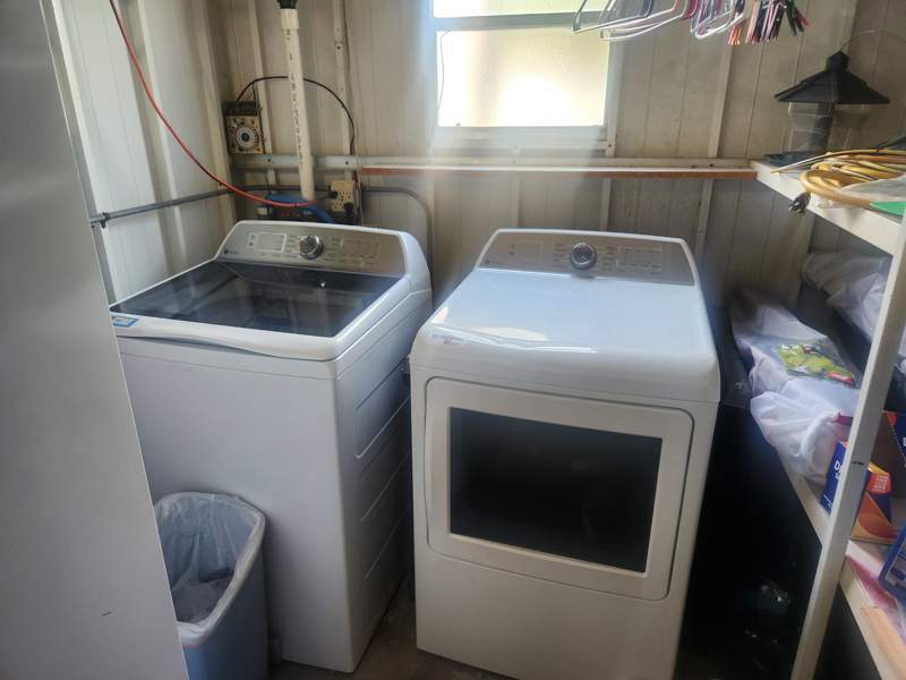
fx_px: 602
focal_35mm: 23
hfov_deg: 73.9
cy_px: 340
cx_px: 453
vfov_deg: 58.9
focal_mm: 5.4
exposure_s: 1/120
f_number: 1.8
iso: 200
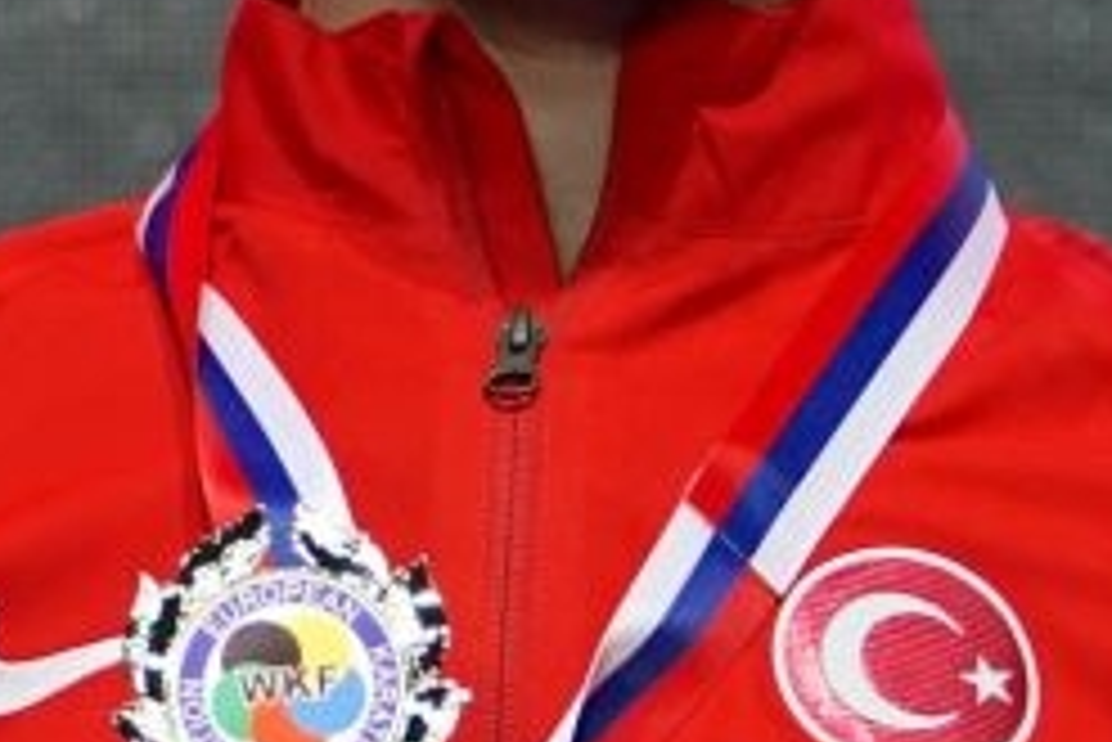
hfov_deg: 1.7
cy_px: 755
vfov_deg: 1.1
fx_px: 38230
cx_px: 315
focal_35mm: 1237
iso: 640
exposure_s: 1/250
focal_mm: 170
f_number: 2.8
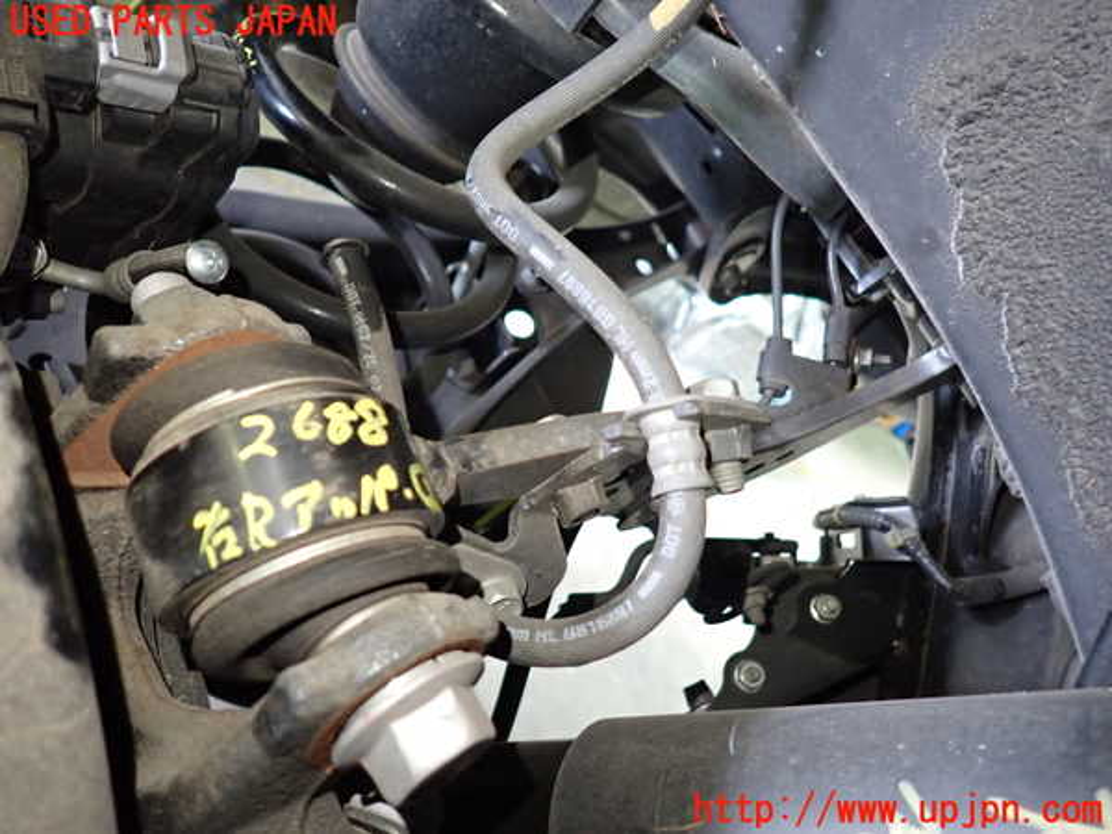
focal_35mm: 25
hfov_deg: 69.4
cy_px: 417
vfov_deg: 54.9
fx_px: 803
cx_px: 556
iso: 500
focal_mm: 4.5
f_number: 2
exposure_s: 1/30
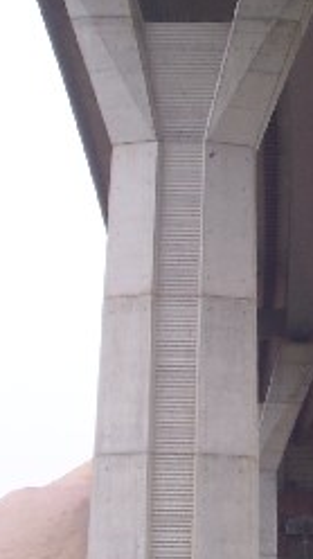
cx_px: 399
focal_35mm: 164
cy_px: 289
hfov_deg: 7.3
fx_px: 2426
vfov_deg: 13.1
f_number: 4
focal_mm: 10.8
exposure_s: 1/180
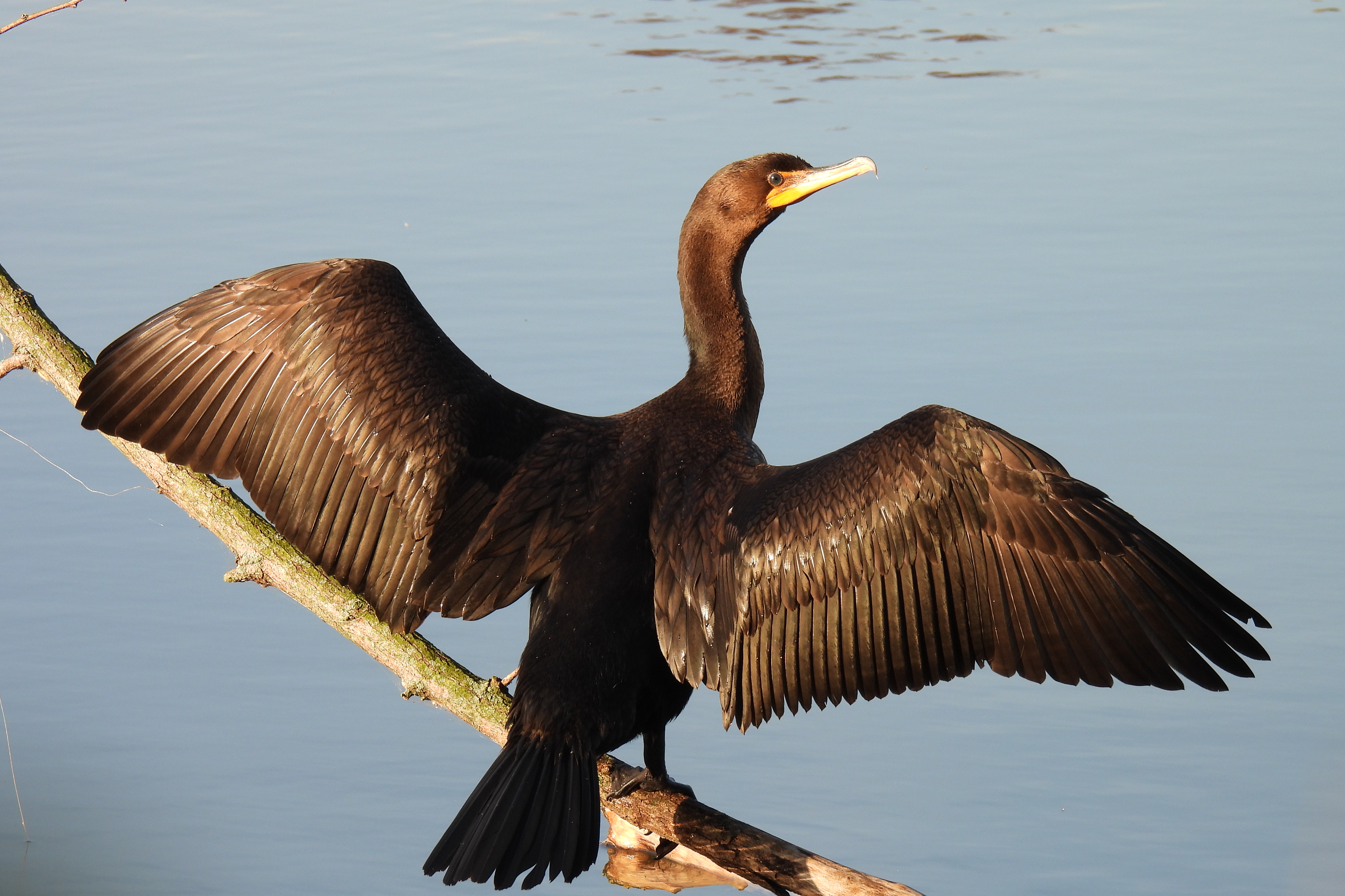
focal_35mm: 417
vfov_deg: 3.3
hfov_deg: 4.9
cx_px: 672
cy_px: 466
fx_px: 15579
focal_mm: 71.4
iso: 110
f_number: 5
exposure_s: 1/250
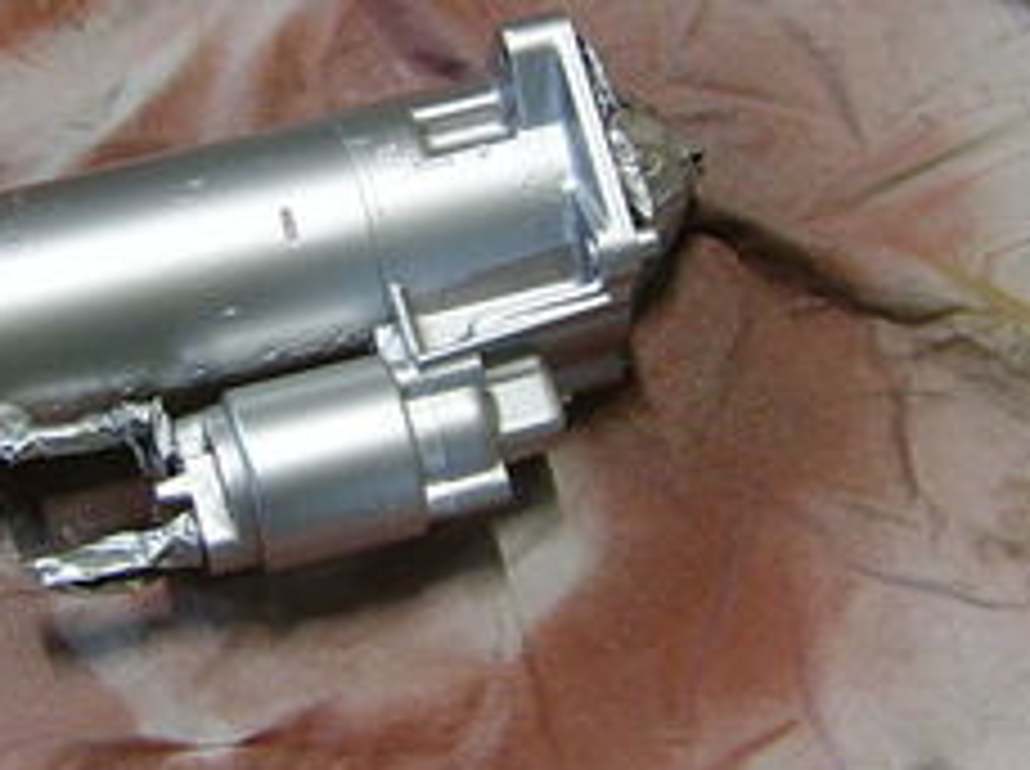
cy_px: 252
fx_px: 2911
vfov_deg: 15.0
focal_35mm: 98
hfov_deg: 19.9
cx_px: 270
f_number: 2.8
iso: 100
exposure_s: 1/2
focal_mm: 5.95
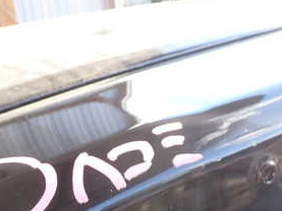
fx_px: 530
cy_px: 200
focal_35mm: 65
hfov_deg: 29.3
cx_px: 66
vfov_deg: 21.9
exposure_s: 1/80
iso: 100
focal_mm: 5.4
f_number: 3.2
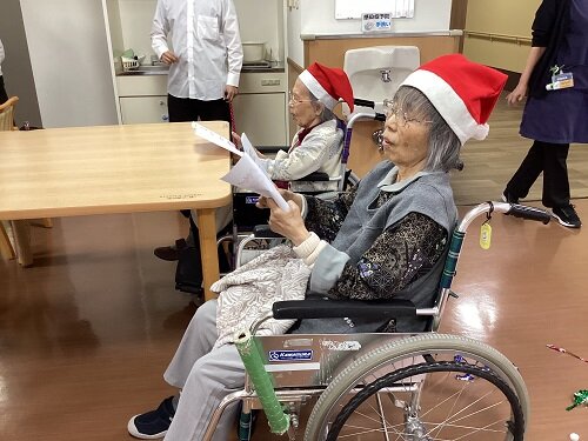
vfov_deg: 45.4
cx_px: 294
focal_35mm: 31
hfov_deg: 58.4
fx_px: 527
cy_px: 220
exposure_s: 1/60
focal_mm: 3.3
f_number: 2.4
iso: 125
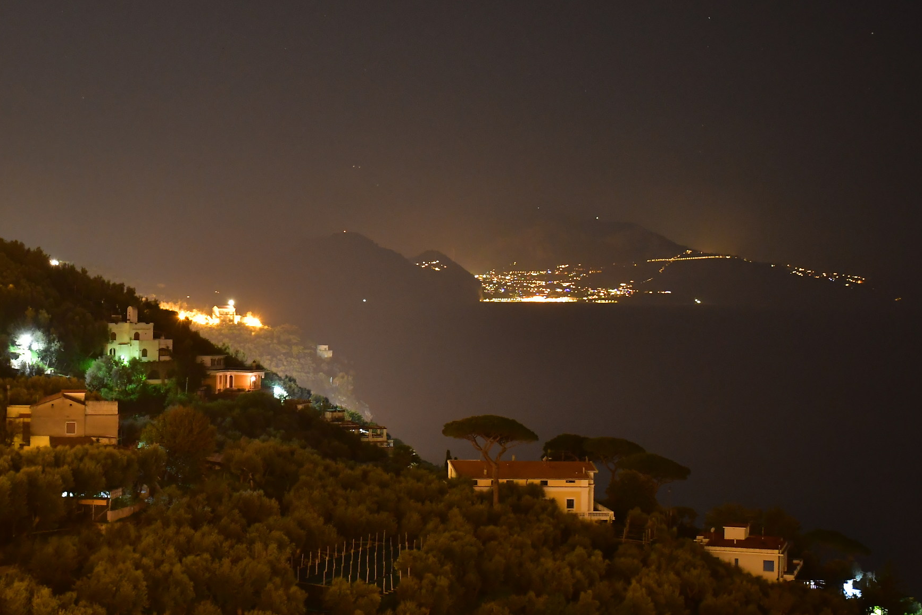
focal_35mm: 73
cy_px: 234
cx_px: 310
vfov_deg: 18.7
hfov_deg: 27.6
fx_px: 1862
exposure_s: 10
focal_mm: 35
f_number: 4.2
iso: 1600
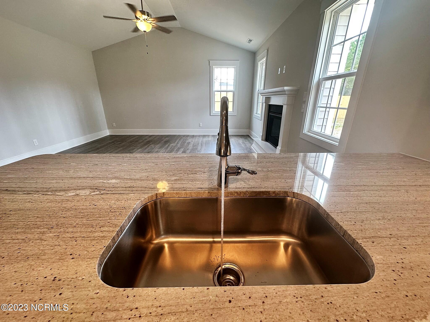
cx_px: 215
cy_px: 161
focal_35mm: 14
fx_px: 174
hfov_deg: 102.1
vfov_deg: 85.7
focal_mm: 2.22
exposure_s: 1/120
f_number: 2.2
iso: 160
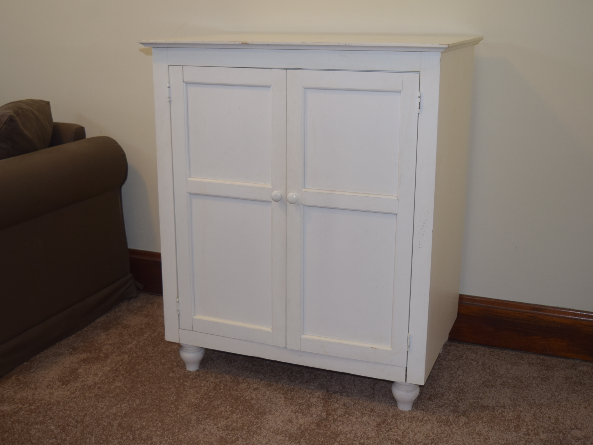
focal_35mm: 45
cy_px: 224
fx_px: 763
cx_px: 302
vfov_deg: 32.5
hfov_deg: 42.5
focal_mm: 27
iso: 400
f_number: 4
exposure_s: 1/50
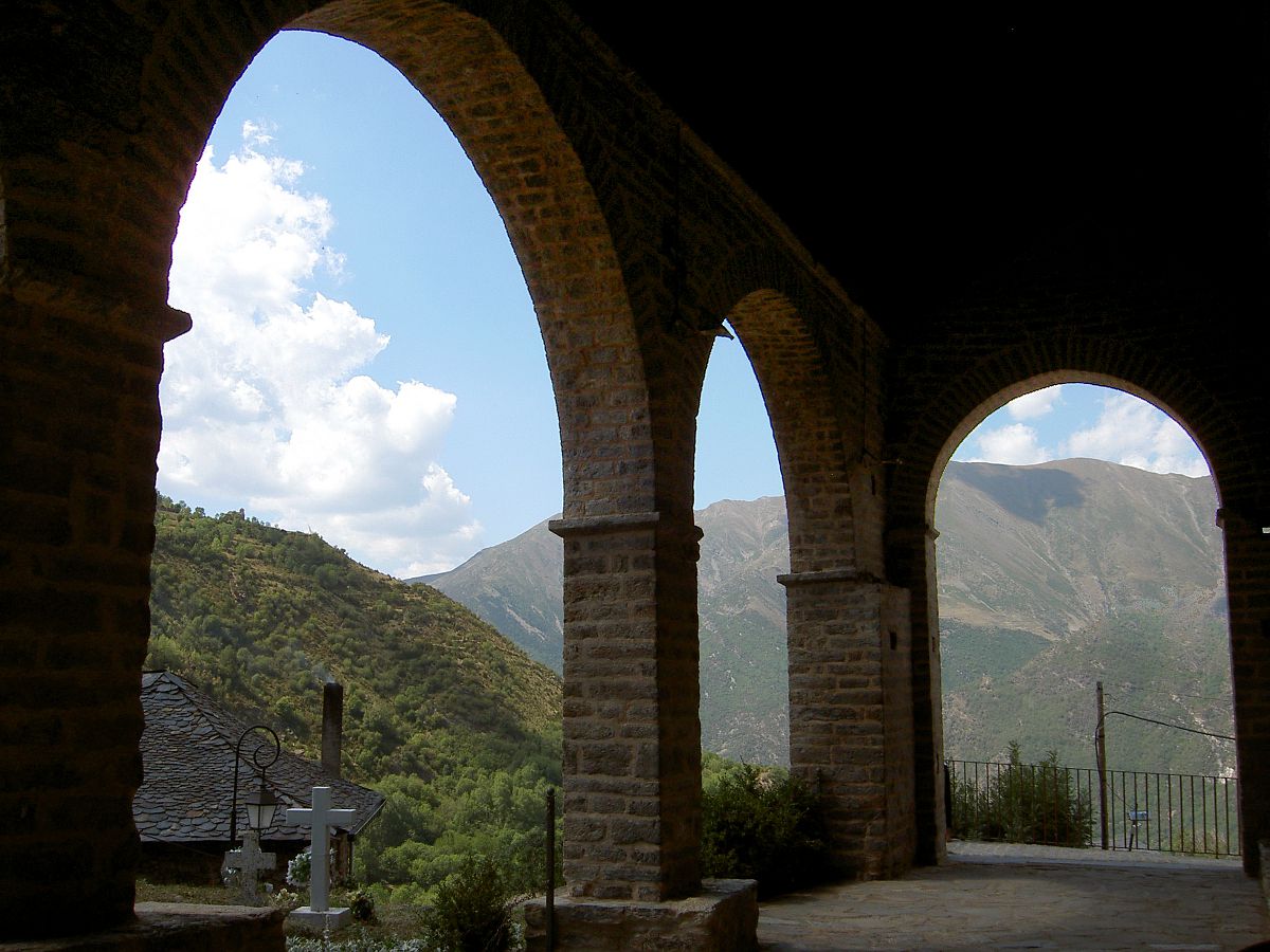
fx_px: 1247
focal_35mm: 34
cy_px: 476
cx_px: 635
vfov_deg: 41.8
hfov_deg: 54.0
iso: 50
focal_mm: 5.6
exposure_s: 1/400
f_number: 4.7
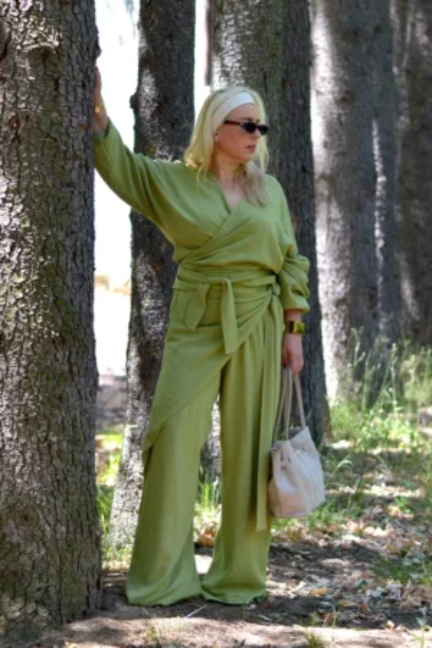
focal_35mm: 75
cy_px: 324
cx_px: 216
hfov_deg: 18.2
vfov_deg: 27.0
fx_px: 1350
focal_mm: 50
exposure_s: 1/2000
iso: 640
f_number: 2.2
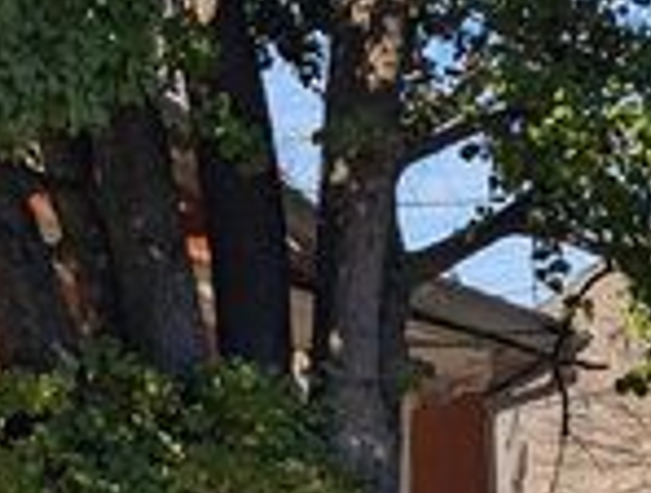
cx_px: 158
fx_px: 3113
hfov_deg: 11.9
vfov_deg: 9.0
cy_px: 427
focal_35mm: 165
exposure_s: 1/858
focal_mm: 6.9
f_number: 1.68
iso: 22
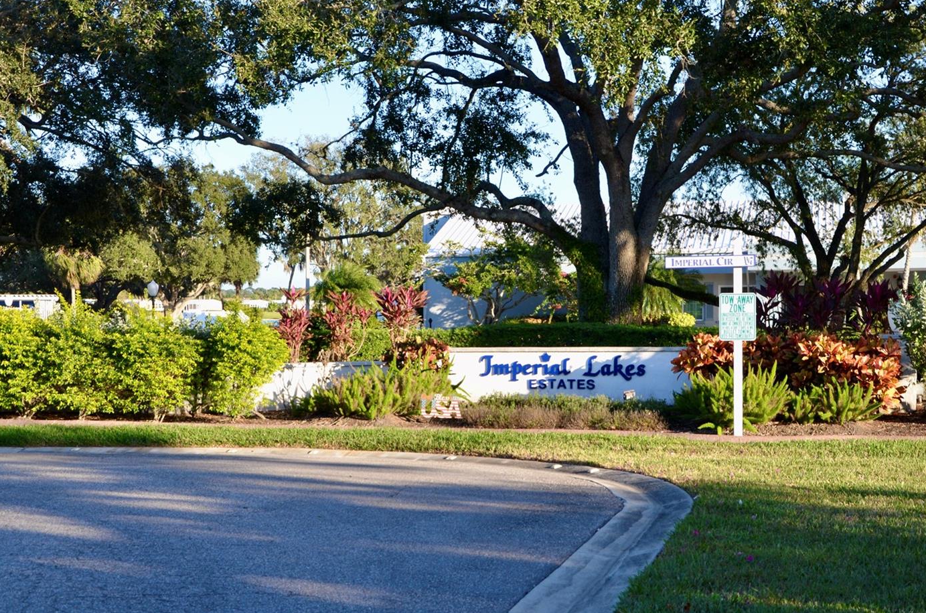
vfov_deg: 22.9
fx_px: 1514
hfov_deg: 34.0
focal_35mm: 59
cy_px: 352
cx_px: 491
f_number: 7.1
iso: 200
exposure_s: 1/200
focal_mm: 34
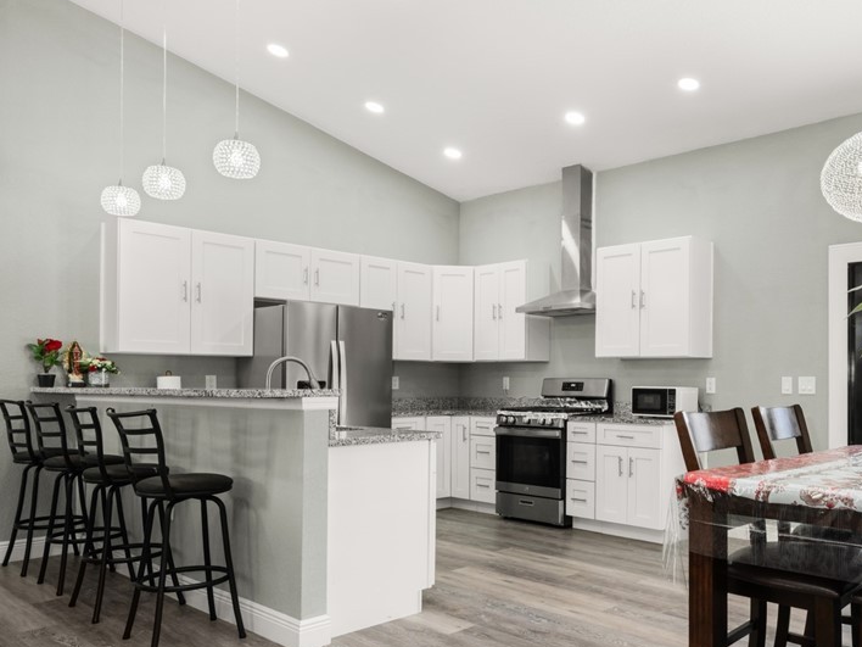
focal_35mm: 28
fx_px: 697
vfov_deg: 49.5
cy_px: 382
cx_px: 622
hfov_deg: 60.7
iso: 400
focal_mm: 19
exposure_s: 1/10
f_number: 11
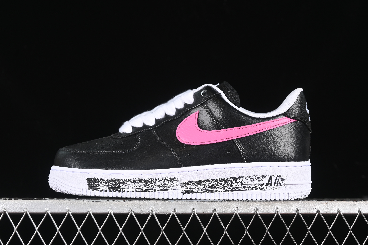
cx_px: 182
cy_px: 124
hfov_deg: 26.6
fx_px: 777
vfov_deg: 18.0
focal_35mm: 76
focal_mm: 50
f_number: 6.3
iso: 160
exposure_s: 1/50
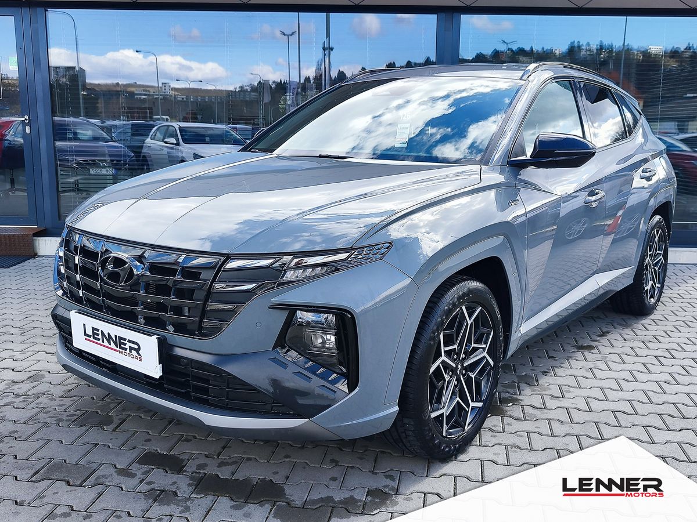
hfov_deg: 73.9
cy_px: 261
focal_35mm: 23
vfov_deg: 58.9
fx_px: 463
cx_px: 348
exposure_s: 1/297
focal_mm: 7.01
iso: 50
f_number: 1.69
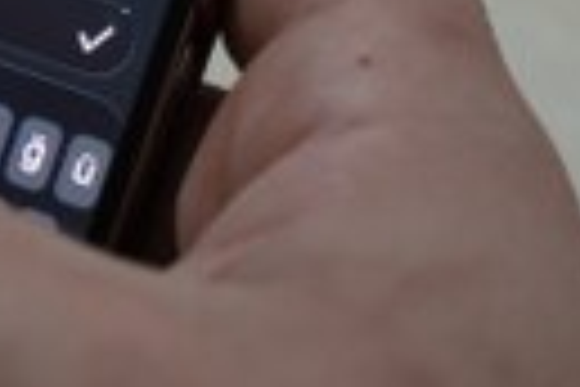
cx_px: -346
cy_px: -369
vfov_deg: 4.2
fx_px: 5252
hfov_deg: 6.2
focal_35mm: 326
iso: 1250
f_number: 4
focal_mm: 70
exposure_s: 1/160
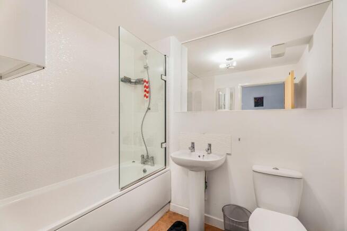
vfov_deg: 73.8
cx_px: 174
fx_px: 154
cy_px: 116
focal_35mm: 16
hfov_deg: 96.7
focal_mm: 16
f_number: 9
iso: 400
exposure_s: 1/1.25
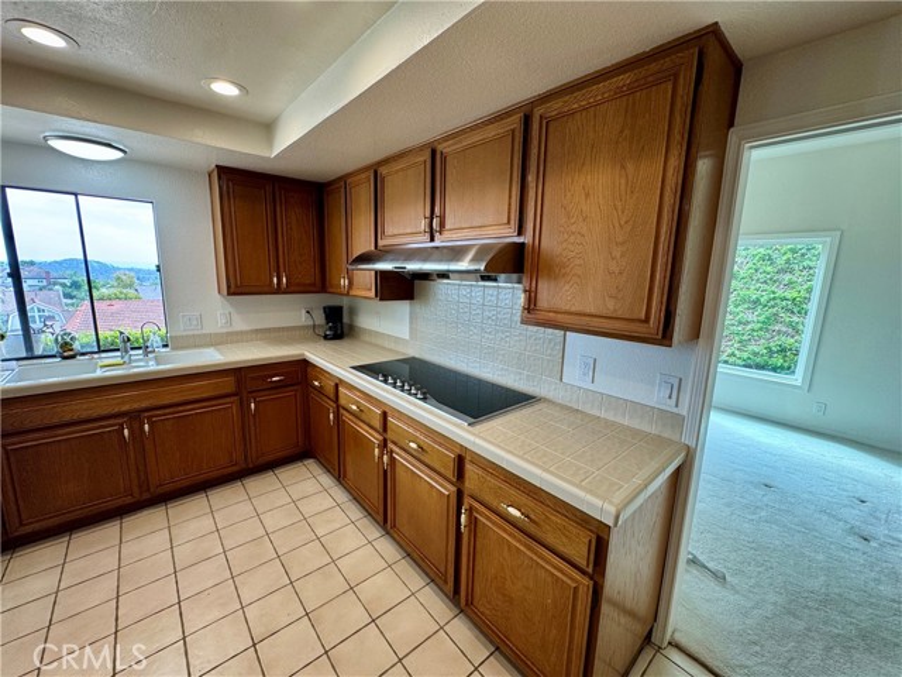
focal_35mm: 14
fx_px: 365
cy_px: 338
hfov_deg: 102.1
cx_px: 451
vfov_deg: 85.7
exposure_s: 1/120
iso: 125
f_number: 2.2
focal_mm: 2.22
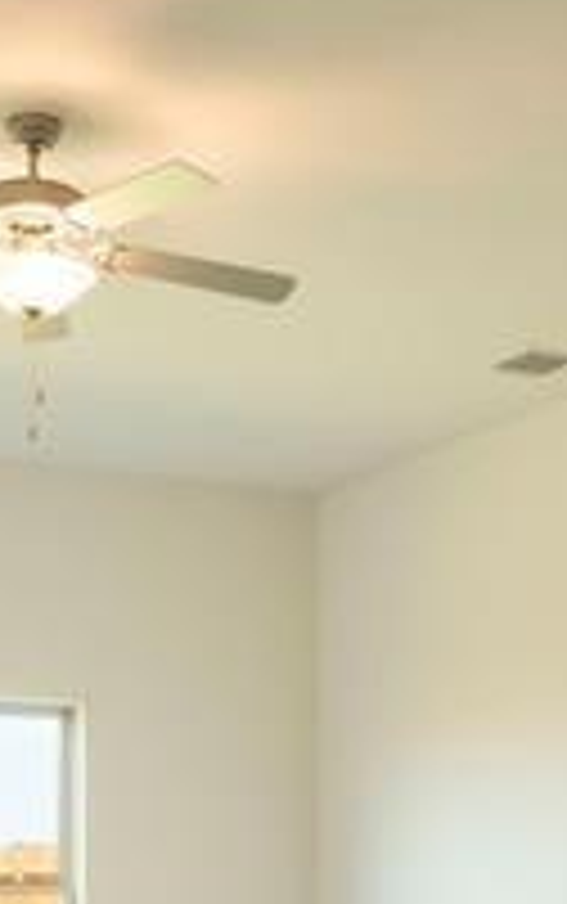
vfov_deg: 23.6
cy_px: 962
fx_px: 2048
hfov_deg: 15.8
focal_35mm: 83
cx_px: 238
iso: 200
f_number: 11
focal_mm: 16
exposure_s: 1/60
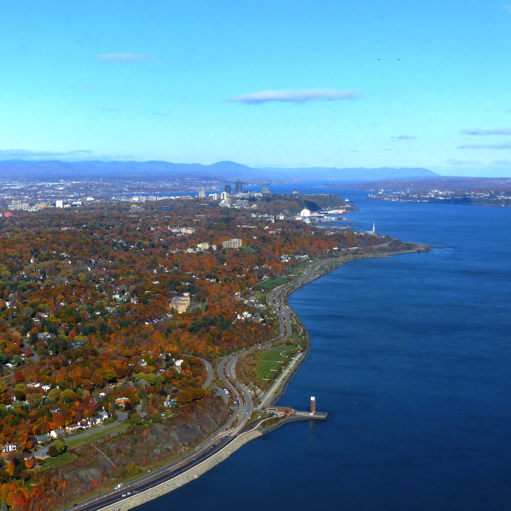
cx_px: 181
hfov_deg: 29.4
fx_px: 969
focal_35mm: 58
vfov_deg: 29.6
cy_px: 255
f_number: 4
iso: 100
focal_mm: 8.7
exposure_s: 1/1300
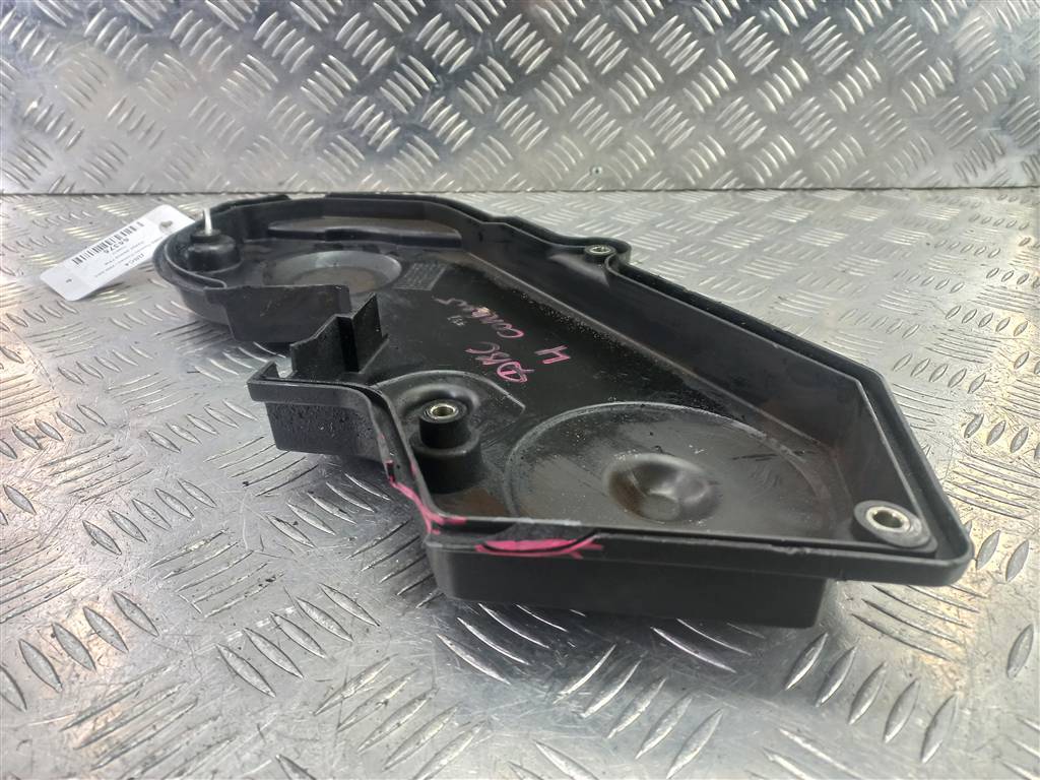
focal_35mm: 25
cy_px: 390
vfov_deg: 54.9
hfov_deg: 69.4
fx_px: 751
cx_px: 520
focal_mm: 4.6
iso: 160
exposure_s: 1/50
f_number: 1.8
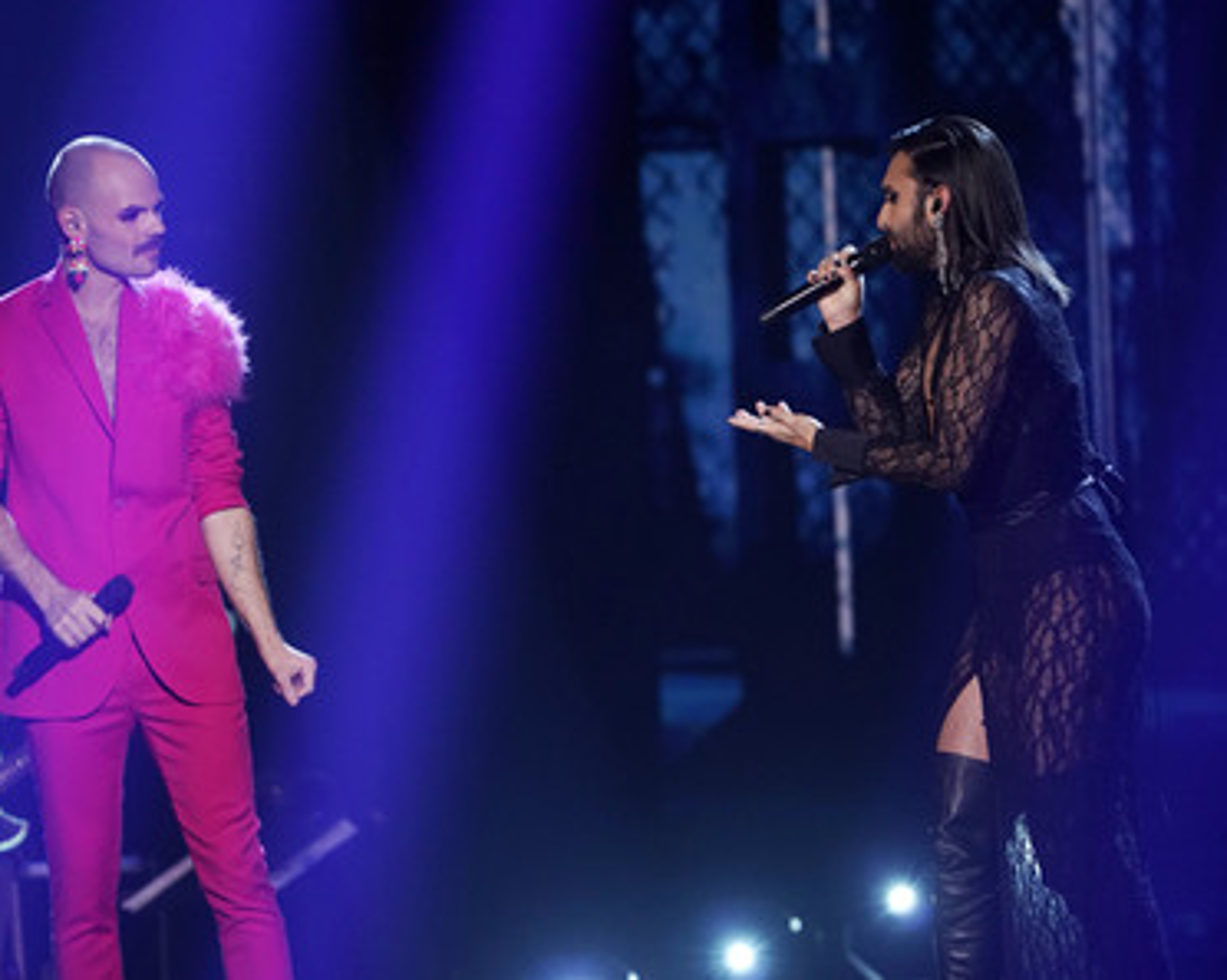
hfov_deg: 4.3
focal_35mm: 455
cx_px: 552
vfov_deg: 3.4
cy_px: 488
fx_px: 16510
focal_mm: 400
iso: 4000
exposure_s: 1/160
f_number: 6.3
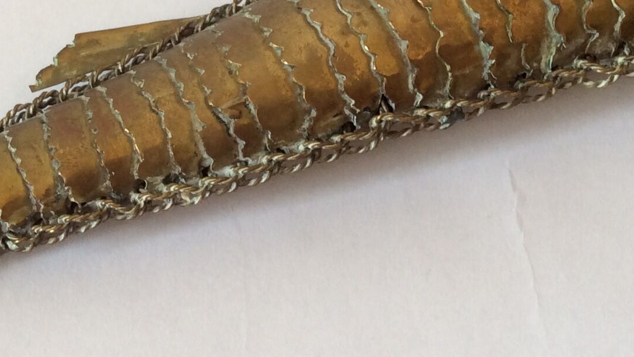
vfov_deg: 14.5
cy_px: 100
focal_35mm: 83
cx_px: 202
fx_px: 1396
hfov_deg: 25.4
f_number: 2.4
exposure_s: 1/50
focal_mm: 3.3
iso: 40
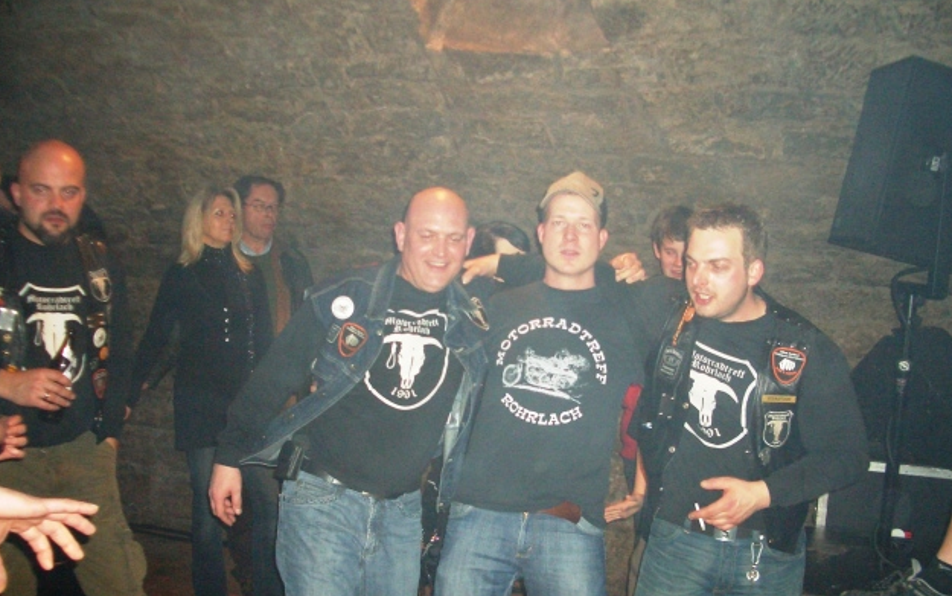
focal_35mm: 38
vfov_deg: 33.5
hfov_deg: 51.5
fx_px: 986
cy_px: 344
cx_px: 475
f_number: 2.6
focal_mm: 5.8
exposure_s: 1/60
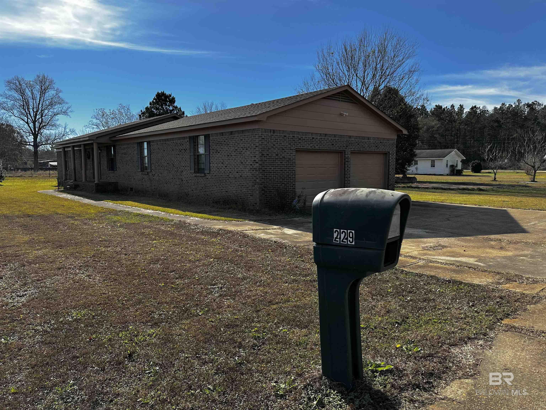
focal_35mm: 24
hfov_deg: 71.6
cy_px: 205
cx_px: 273
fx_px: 379
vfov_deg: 56.8
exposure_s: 1/3356
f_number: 1.78
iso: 80
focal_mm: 6.86
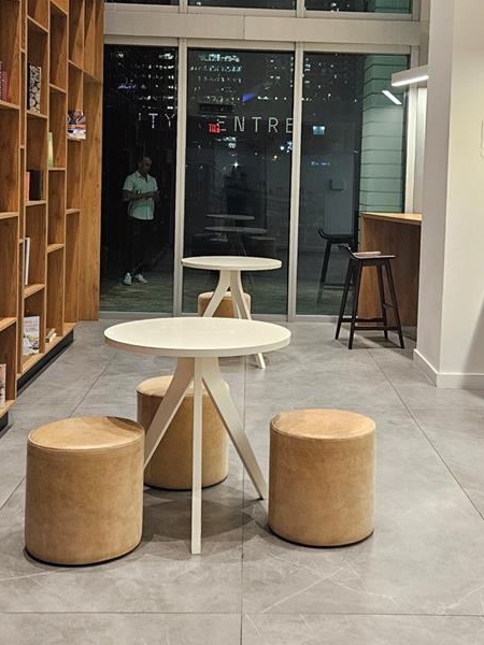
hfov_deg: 31.5
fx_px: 858
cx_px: 274
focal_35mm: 46
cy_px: 207
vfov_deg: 40.6
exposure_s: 1/120
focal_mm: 5.4
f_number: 1.8
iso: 500
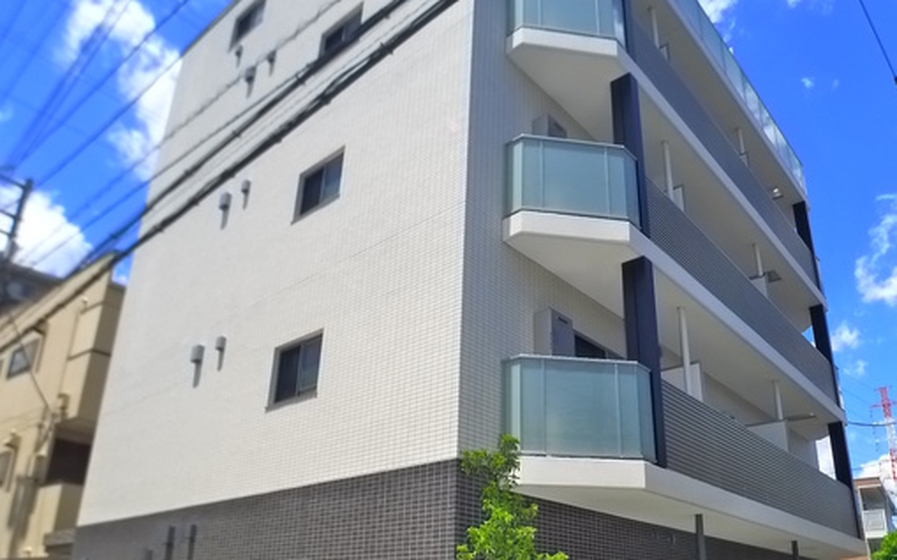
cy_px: 343
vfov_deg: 36.1
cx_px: 461
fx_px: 856
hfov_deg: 55.3
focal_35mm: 35
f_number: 4
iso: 400
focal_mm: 5.1
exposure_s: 1/640
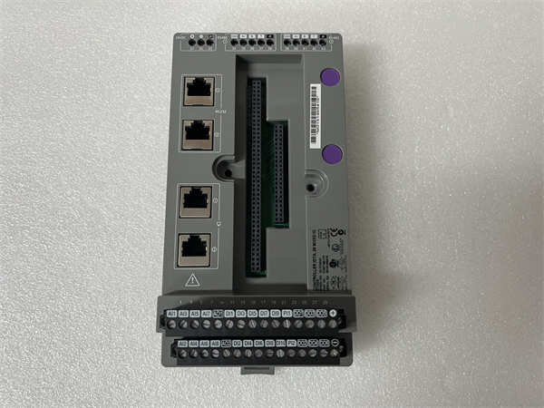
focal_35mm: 26
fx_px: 409
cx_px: 272
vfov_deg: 53.1
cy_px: 204
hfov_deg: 67.3
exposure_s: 1/50
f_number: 1.6
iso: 100
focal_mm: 5.1
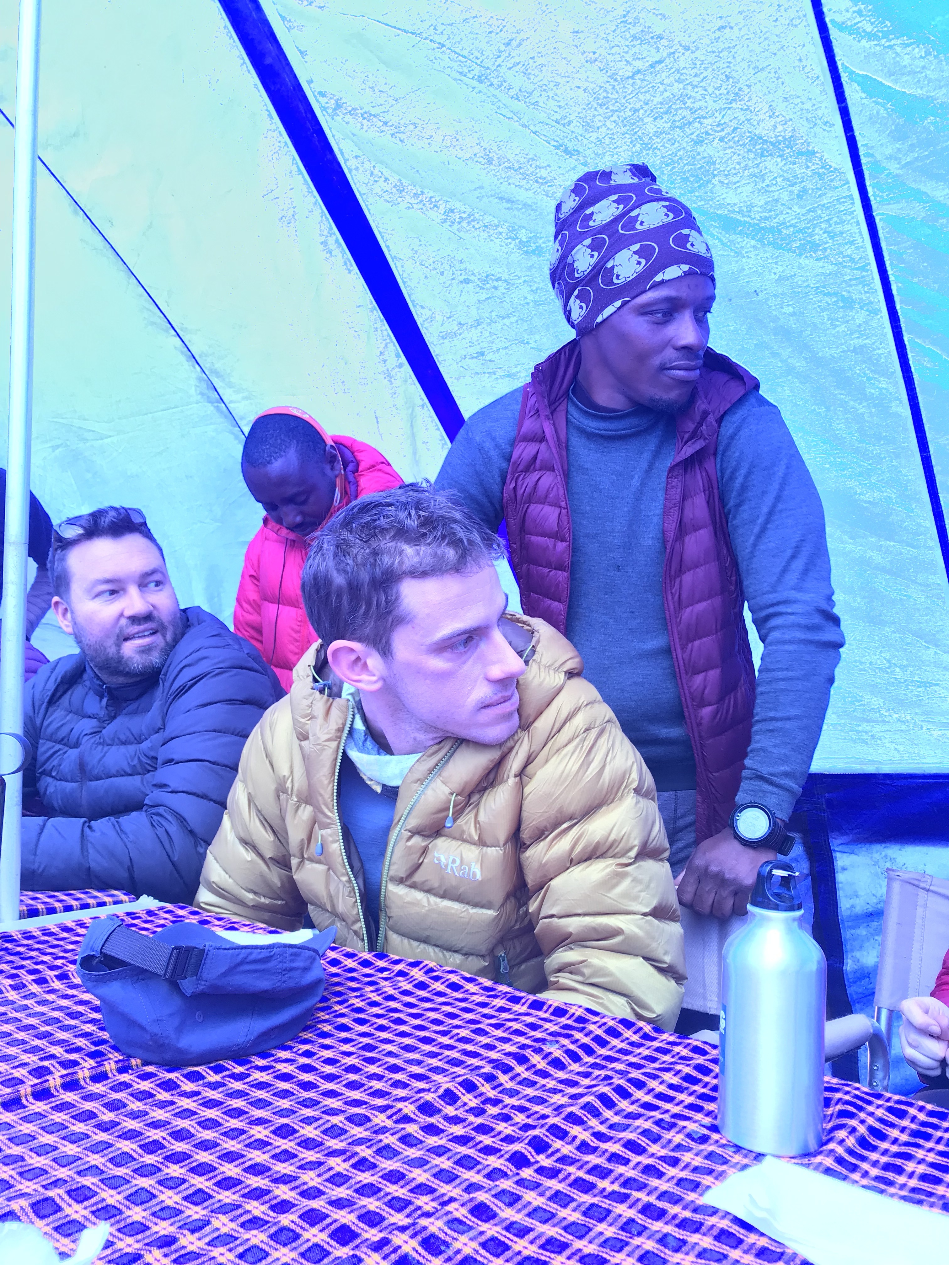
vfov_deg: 63.4
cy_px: 632
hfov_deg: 49.7
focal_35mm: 28
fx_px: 1023
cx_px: 474
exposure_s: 1/33
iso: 25
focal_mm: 3.99
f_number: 1.8
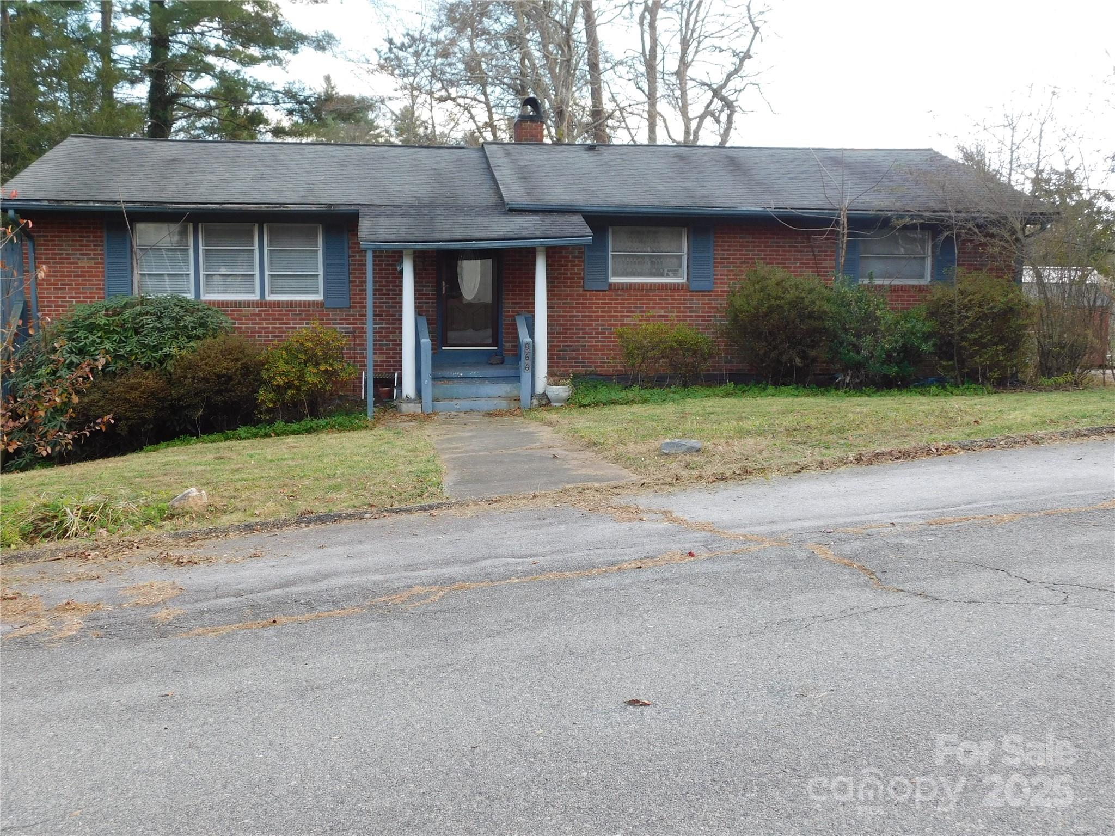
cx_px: 558
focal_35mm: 36
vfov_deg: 39.7
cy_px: 418
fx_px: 1160
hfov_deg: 51.4
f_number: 3.5
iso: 125
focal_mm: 6.3
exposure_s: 1/100
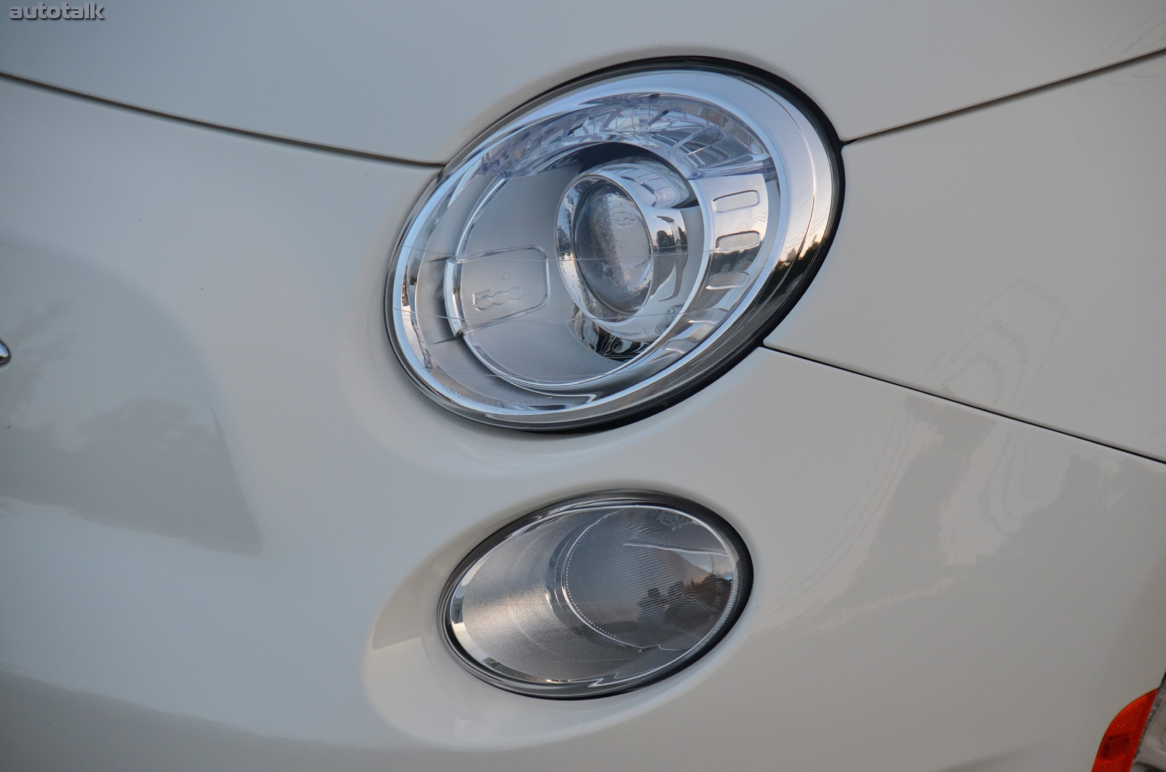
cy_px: 386
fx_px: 6303
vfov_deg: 7.0
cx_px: 583
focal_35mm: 195
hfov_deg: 10.6
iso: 900
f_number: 5.6
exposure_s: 1/500
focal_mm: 130
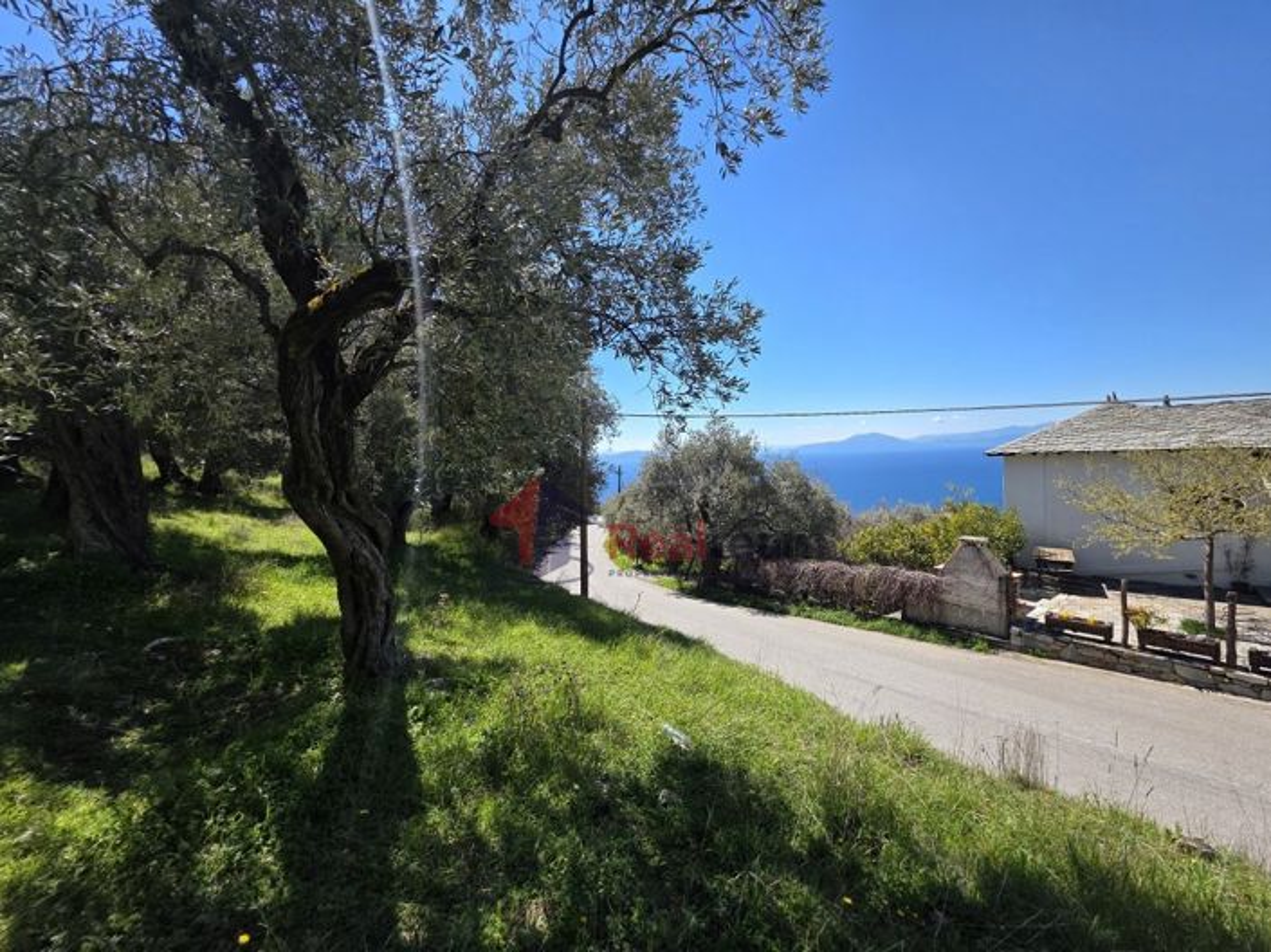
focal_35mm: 13
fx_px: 477
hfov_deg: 106.2
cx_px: 636
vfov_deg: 89.9
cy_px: 476
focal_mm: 2.2
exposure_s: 1/1525
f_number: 1.9
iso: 40
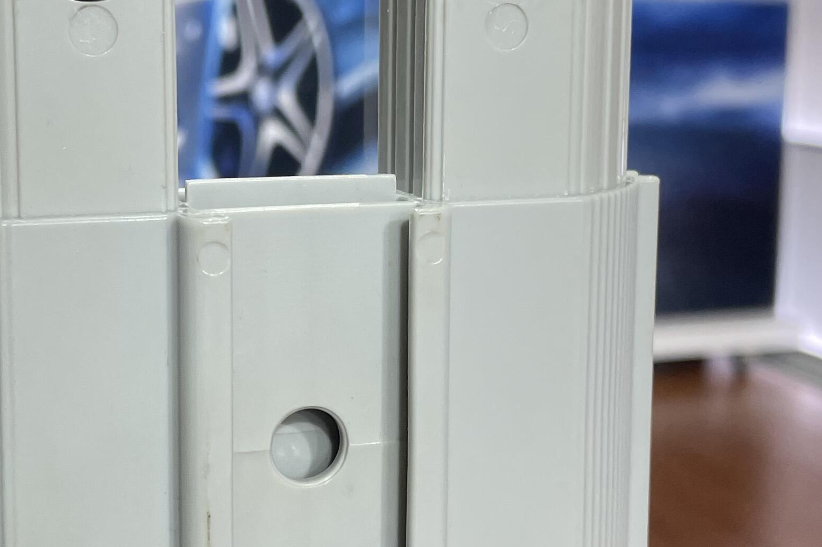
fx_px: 1598
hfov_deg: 28.7
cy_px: 252
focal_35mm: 70
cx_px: 271
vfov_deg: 19.4
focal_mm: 4.2
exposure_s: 1/100
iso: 80
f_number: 1.6
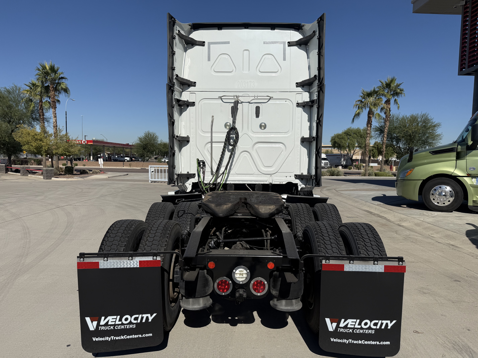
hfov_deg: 71.6
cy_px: 179
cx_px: 239
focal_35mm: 24
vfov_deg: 56.8
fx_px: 331
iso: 80
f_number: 1.78
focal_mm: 6.76
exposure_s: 1/10309
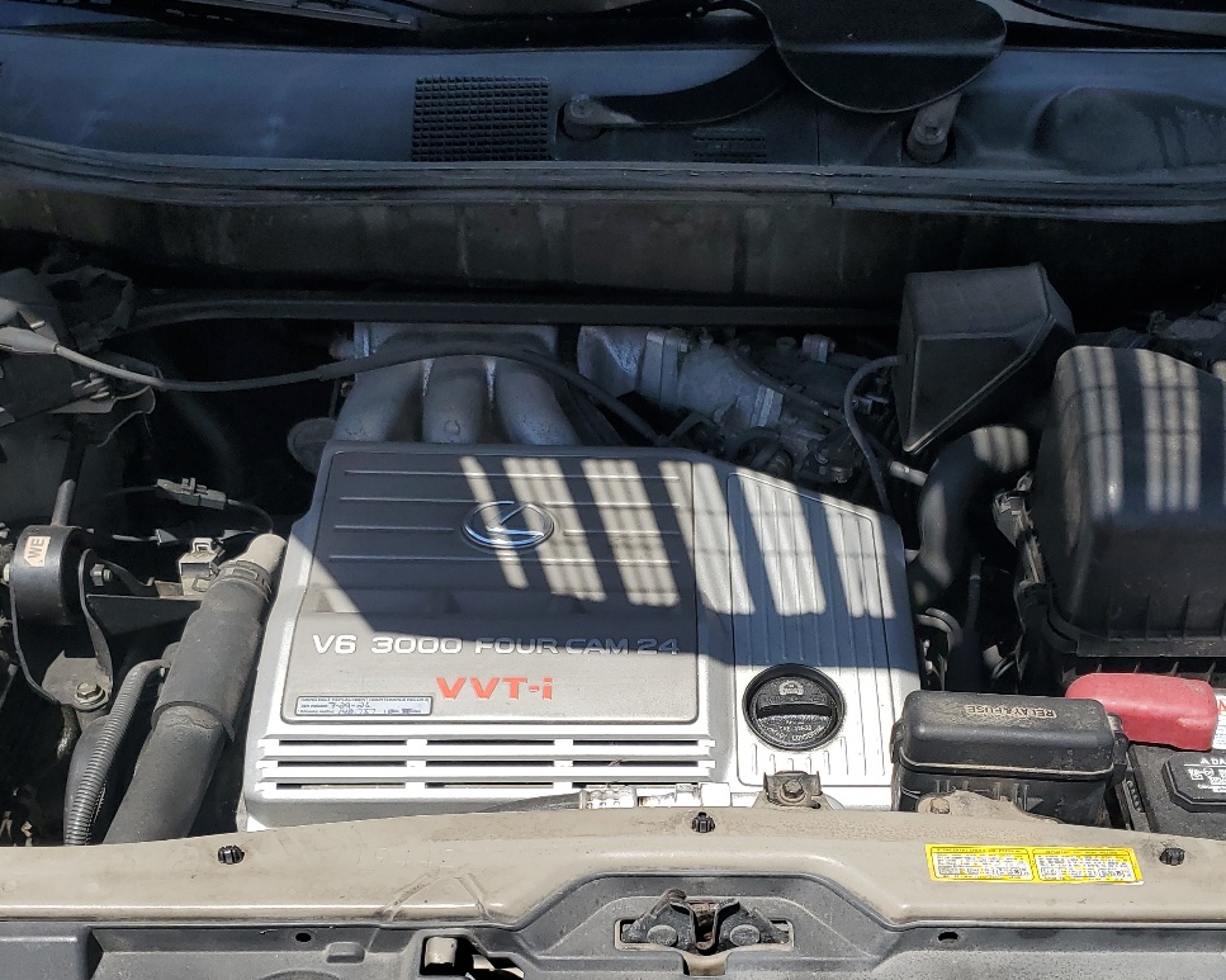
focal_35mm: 42
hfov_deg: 43.7
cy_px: 673
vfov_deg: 35.2
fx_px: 1524
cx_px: 694
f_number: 1.5
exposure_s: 1/3333
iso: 50
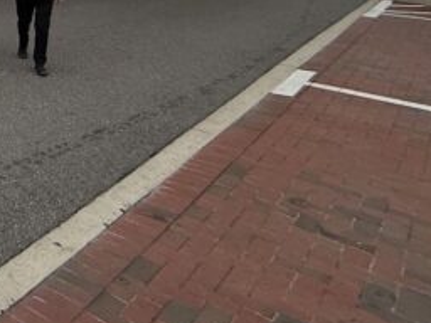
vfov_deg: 27.8
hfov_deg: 29.5
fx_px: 523
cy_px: -109
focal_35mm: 42
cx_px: -199
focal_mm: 2.22
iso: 80
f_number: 2.2
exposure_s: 1/99
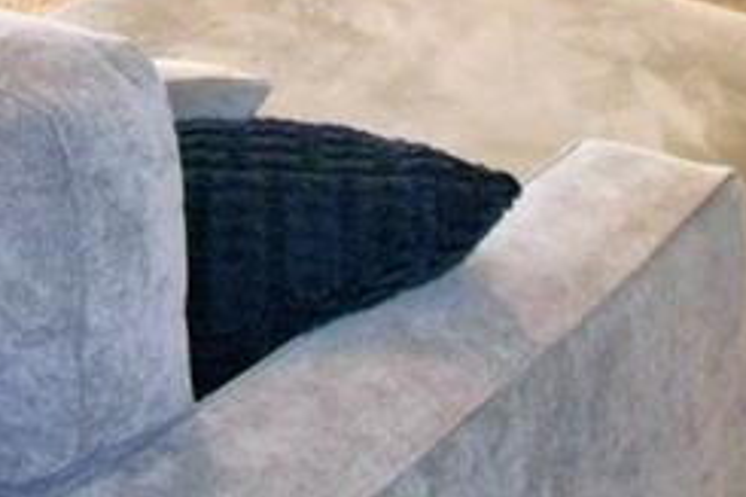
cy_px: -802
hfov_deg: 20.0
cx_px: -52
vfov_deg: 11.1
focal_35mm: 98
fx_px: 2029
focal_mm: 10
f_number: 4.5
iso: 160
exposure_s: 1/60
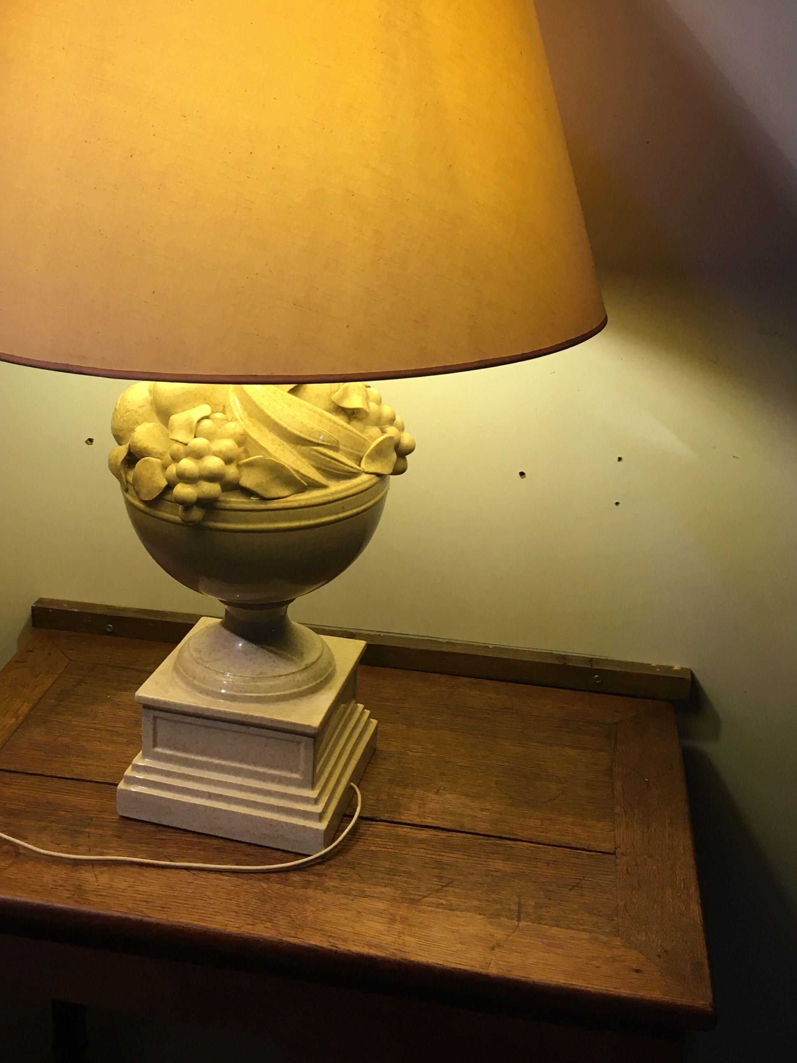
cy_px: 354
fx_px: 1320
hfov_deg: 33.4
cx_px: 278
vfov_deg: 43.2
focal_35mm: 43
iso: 80
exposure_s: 1/33
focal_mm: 4.15
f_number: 2.2
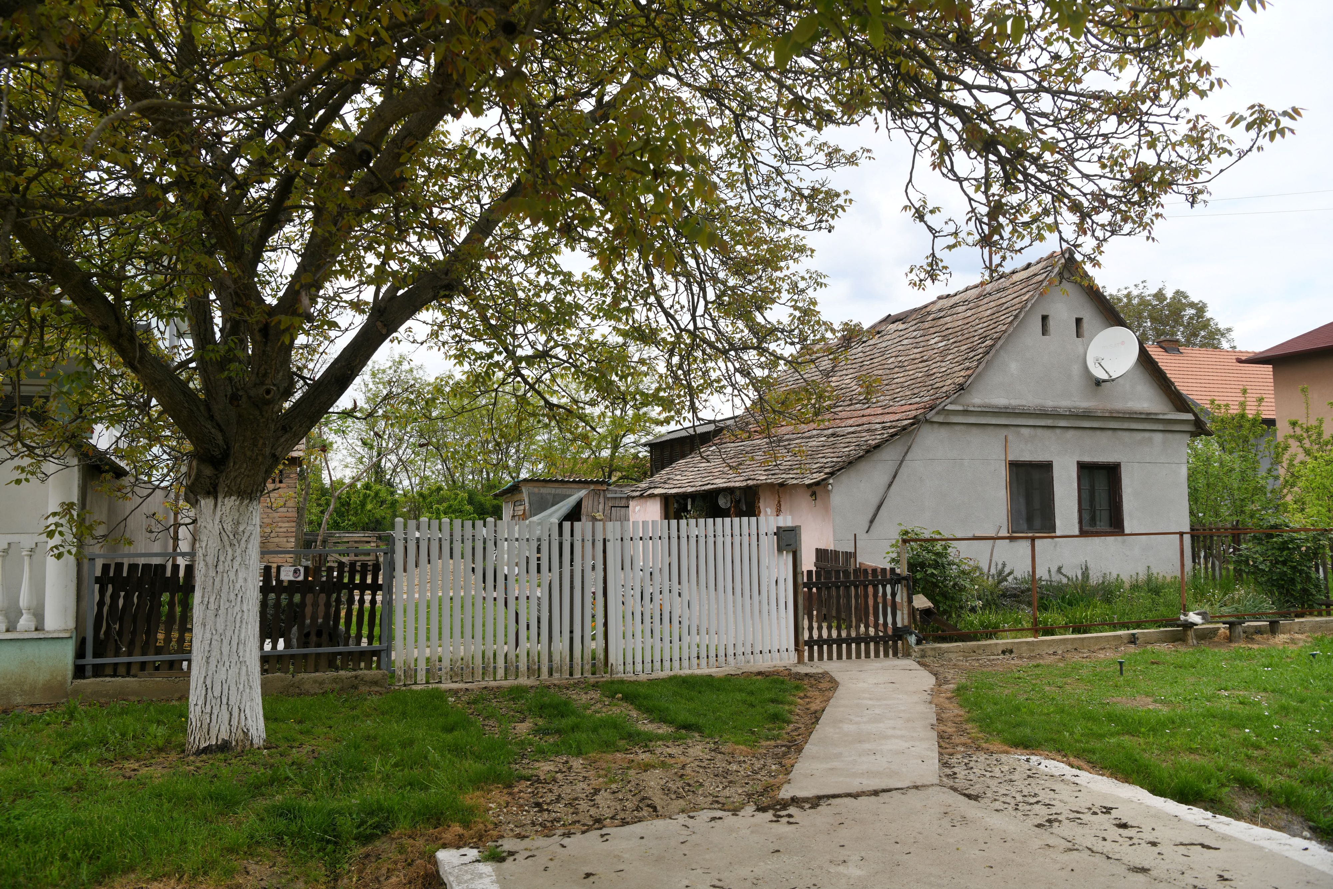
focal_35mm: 30
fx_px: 1111
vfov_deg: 43.6
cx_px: 666
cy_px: 444
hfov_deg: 61.9
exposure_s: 1/400
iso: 125
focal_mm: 30
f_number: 5.6
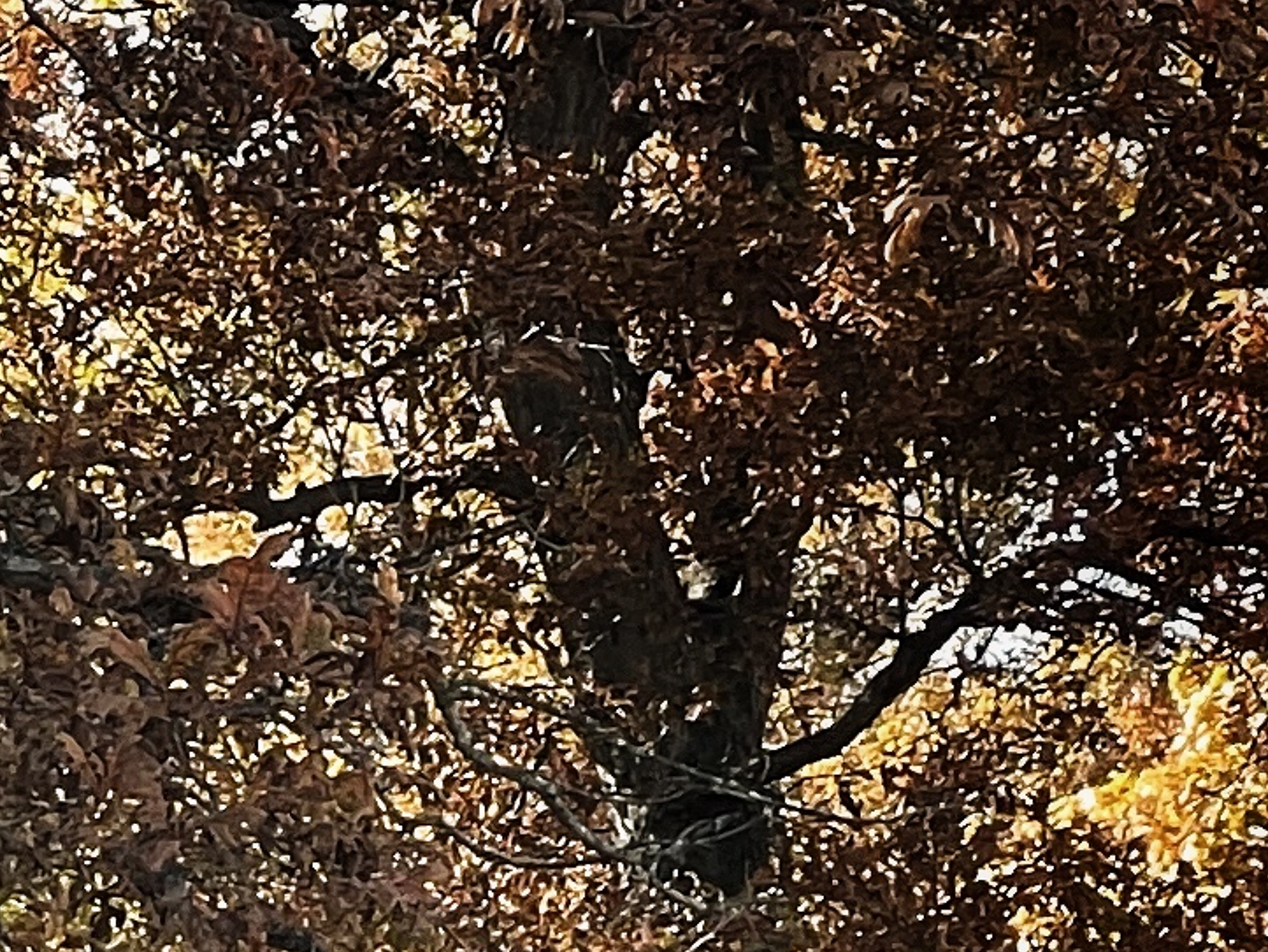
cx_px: -1268
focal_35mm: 430
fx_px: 15756
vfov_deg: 3.4
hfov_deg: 4.5
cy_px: 2506
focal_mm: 9
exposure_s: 1/99
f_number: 2.8
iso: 40
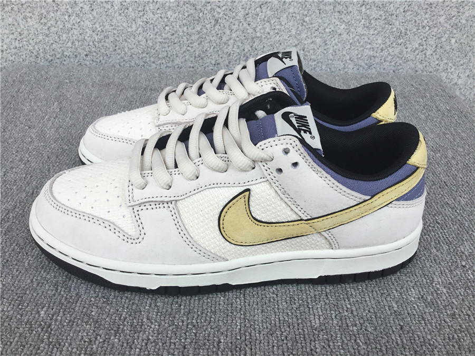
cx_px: 238
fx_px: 425
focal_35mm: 31
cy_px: 178
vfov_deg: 45.4
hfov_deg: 58.4
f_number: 2.4
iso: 25
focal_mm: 3.3
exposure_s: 1/522
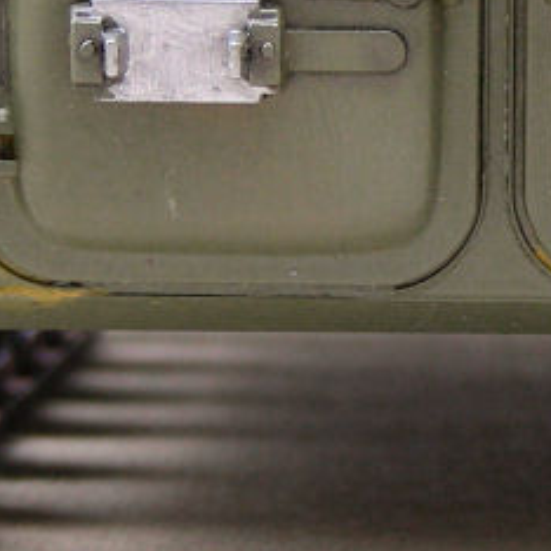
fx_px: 3422
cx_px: 485
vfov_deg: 9.1
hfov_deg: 9.2
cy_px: -14
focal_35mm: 190
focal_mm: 10.5
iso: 50
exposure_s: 1/122
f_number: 3.5
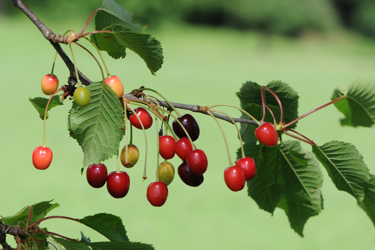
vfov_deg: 8.7
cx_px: 188
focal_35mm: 158
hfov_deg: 13.0
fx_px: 1641
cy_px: 125
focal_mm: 105
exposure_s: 1/400
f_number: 10
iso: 400
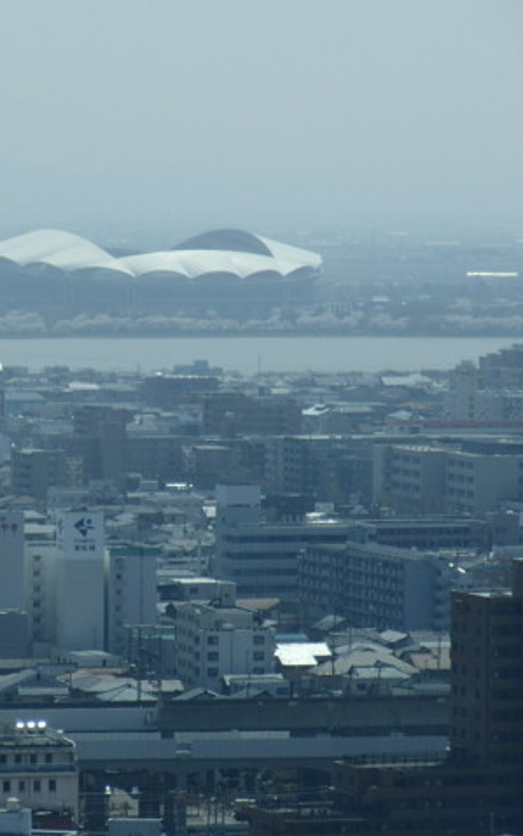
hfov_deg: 4.6
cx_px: 115
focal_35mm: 284
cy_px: 418
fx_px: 6473
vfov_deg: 7.4
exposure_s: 1/500
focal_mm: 35.2
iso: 100
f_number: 5.9
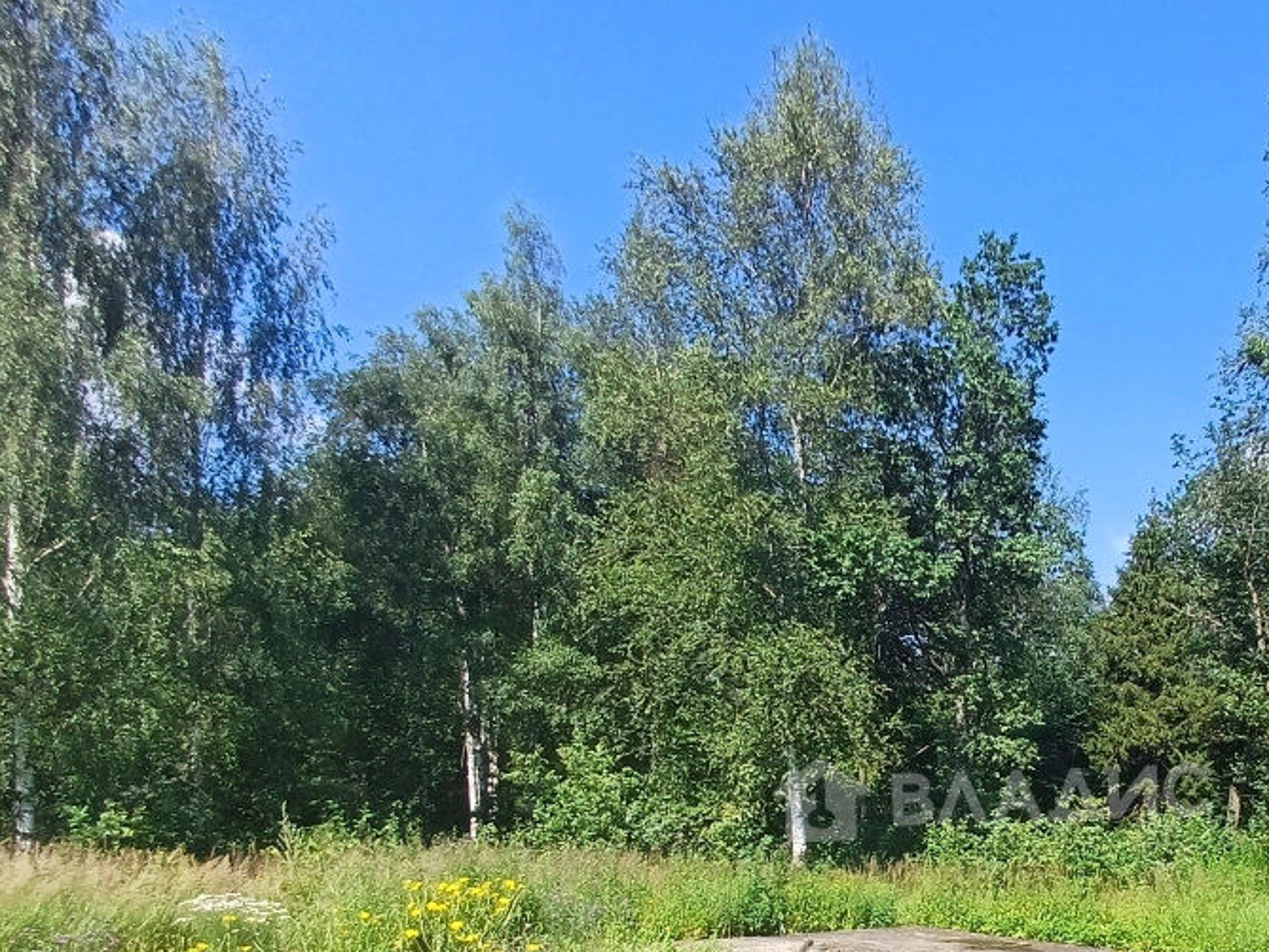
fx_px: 1100
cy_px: 792
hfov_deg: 56.1
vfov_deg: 44.0
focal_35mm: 30
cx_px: 994
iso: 40
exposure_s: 1/546
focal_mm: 1.64
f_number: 2.2
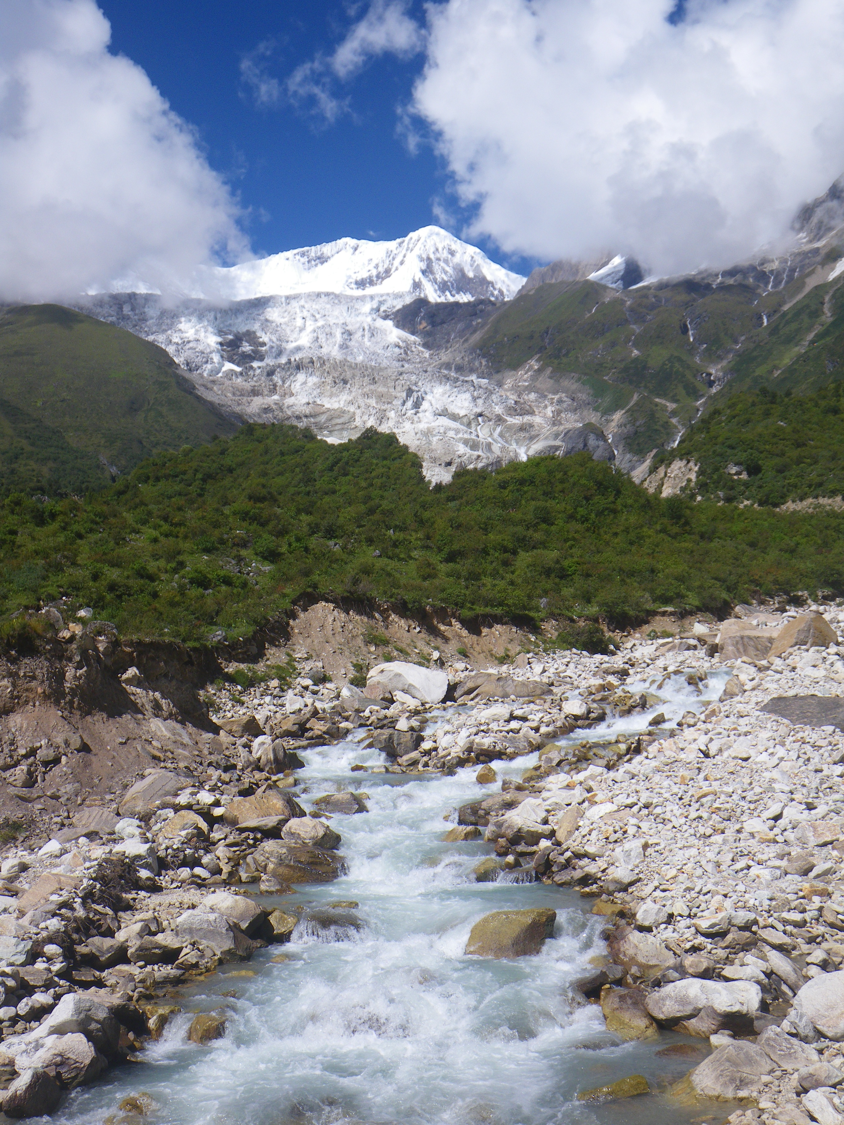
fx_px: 1365
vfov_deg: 44.8
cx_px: 422
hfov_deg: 34.3
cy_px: 562
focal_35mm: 42
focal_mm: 7.5
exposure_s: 1/400
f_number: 5
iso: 50
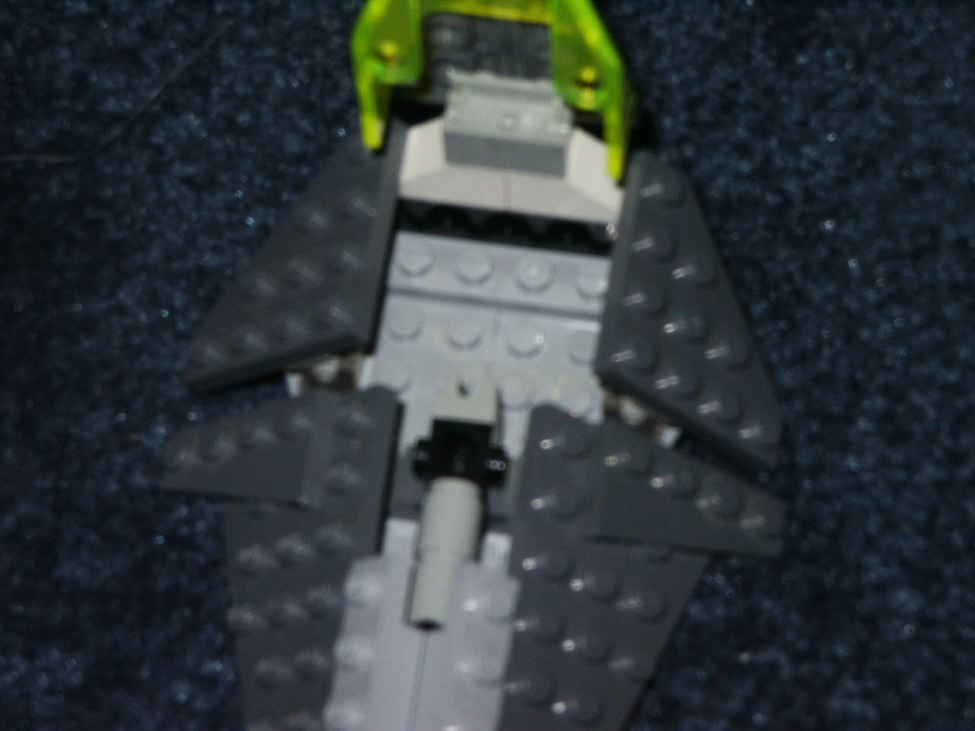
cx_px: 488
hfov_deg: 14.2
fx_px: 3915
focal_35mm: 139
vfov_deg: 10.7
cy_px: 366
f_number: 8
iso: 200
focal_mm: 28.23
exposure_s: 1/125
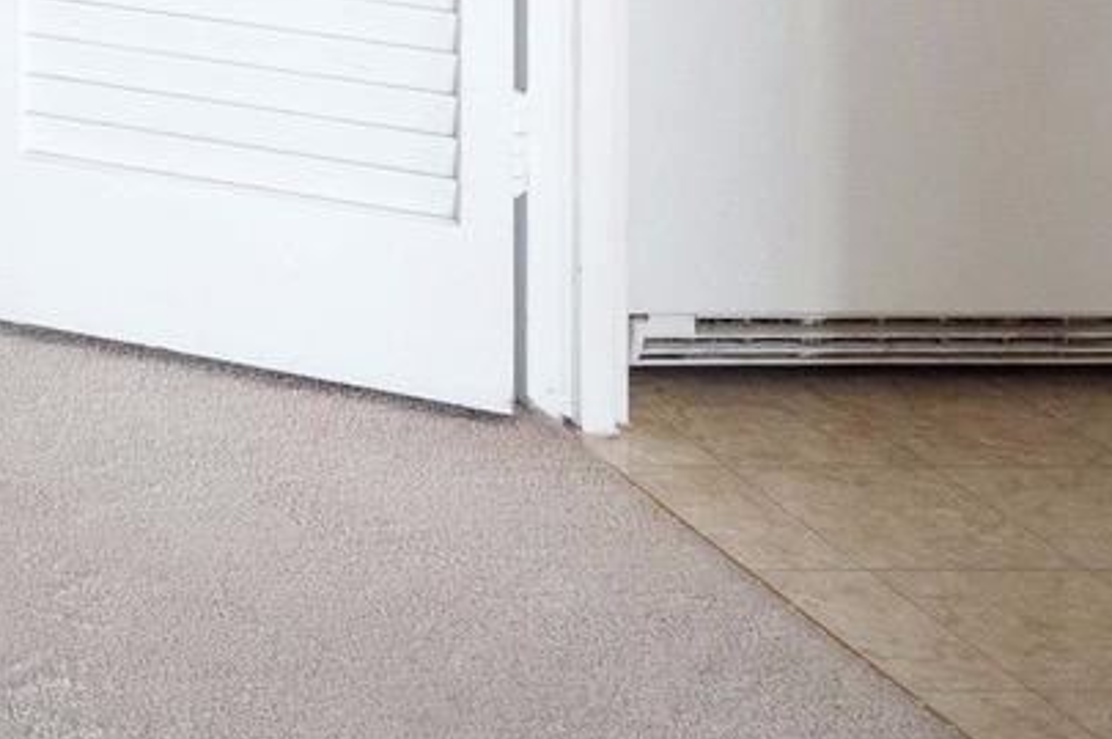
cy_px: -898
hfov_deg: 15.2
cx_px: -1414
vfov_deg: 12.5
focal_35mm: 91
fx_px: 2807
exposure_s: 1/80
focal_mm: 18
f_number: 5.6
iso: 2500
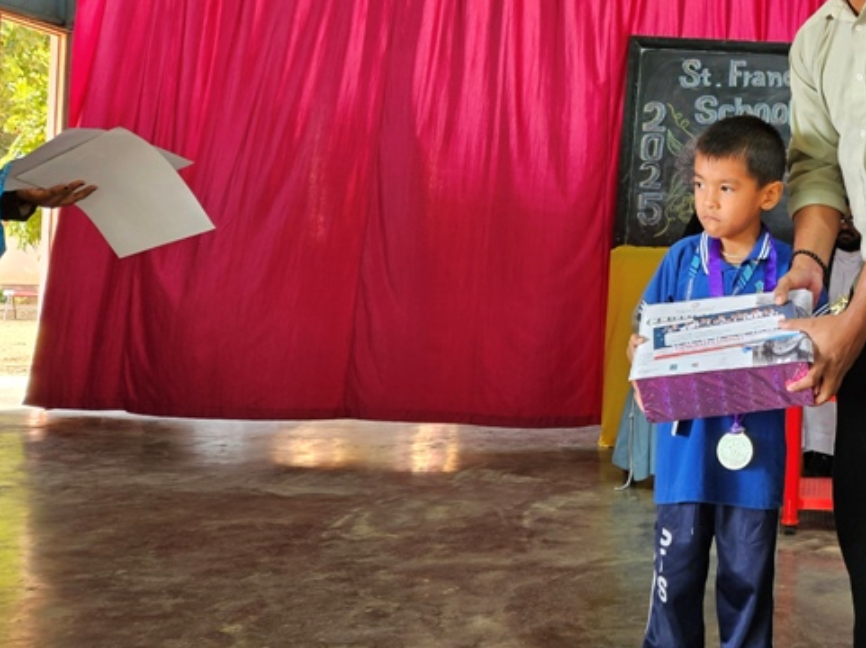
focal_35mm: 49
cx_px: 893
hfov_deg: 34.8
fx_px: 1225
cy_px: 232
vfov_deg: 29.5
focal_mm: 5.4
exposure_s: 1/100
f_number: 1.8
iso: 80
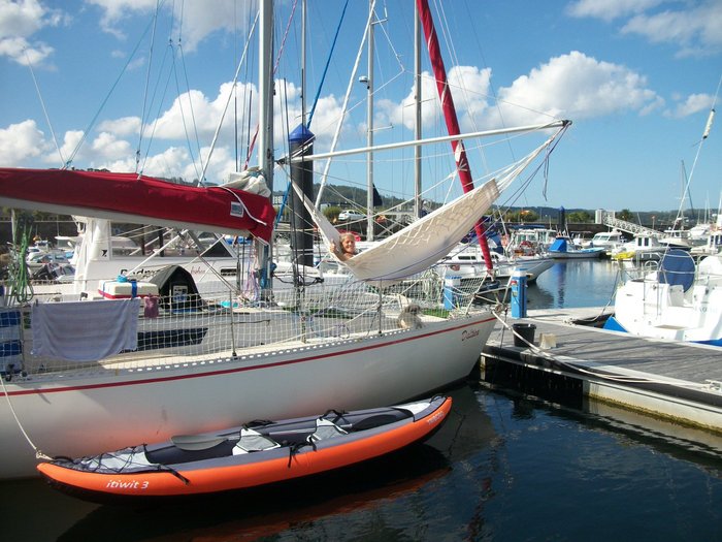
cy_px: 271
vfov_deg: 44.2
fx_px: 667
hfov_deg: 56.8
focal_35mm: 32
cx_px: 361
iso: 80
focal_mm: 5.7
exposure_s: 1/200
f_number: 8.8
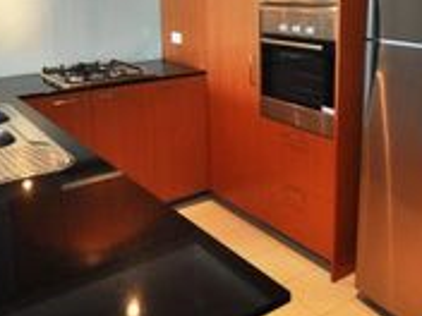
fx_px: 515
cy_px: 61
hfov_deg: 44.2
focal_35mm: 42
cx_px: 259
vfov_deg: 33.1
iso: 800
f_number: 4.2
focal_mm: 11
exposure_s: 1/60
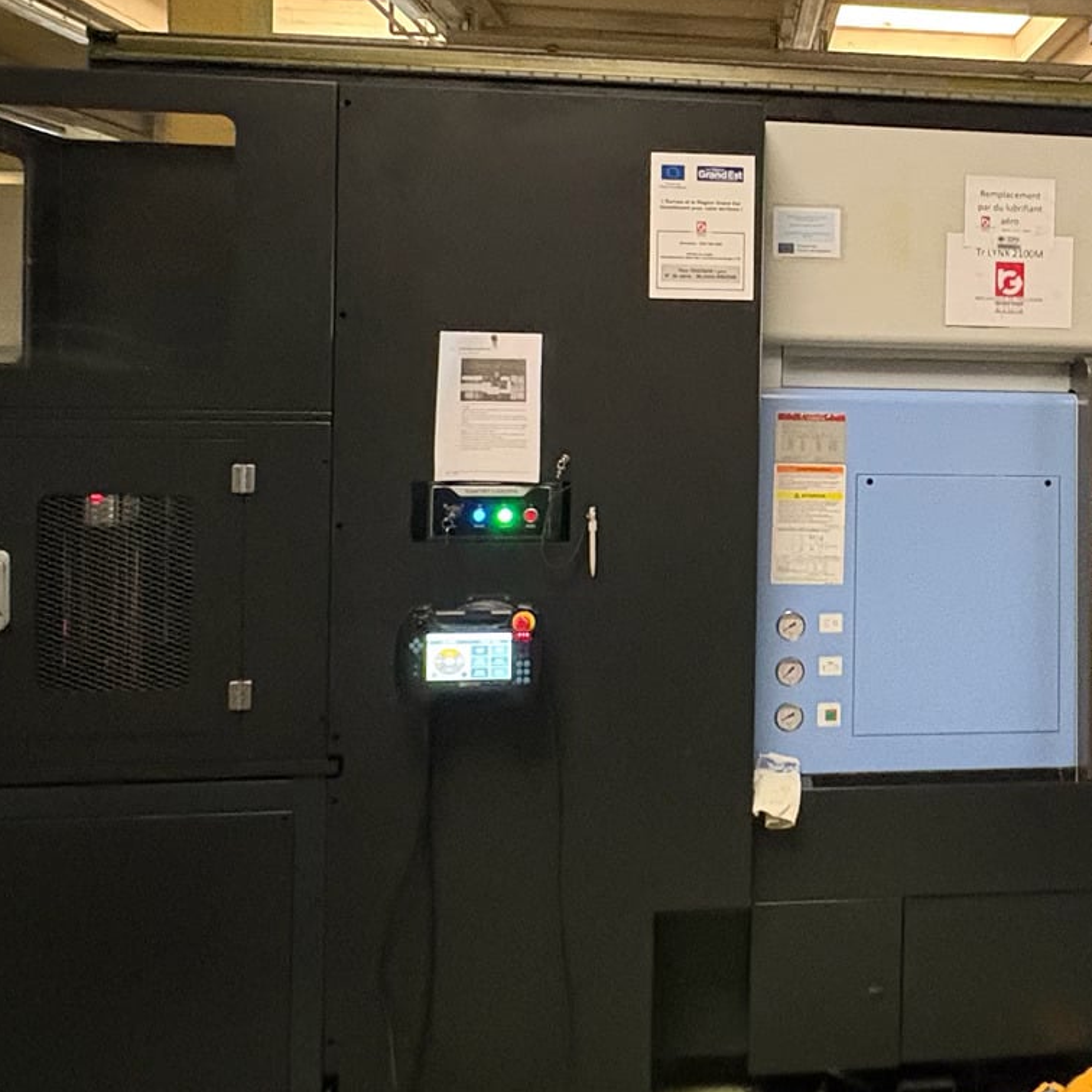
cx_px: 894
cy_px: 371
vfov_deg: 49.0
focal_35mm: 33
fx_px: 1178
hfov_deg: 46.7
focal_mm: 2.22
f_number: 2.2
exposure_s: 1/33
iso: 800
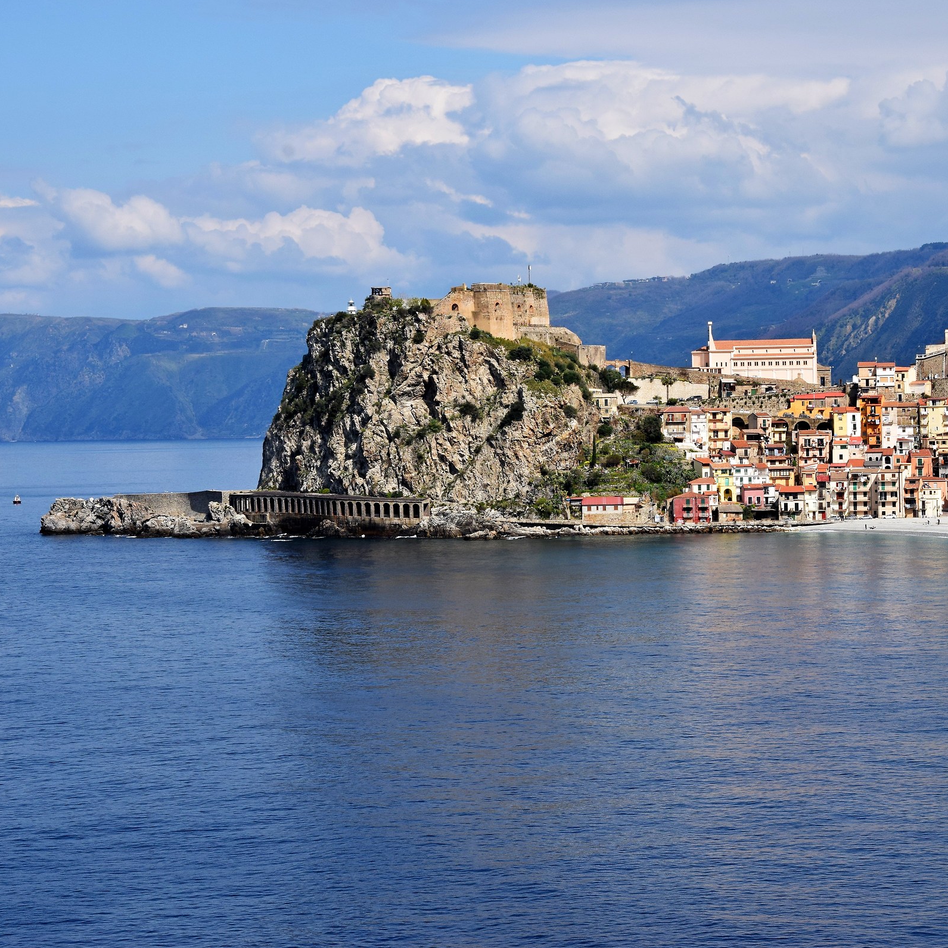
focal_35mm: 100
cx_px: 656
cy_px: 473
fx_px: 3098
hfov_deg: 17.3
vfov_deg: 17.4
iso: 400
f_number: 16
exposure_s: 1/320
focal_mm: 52
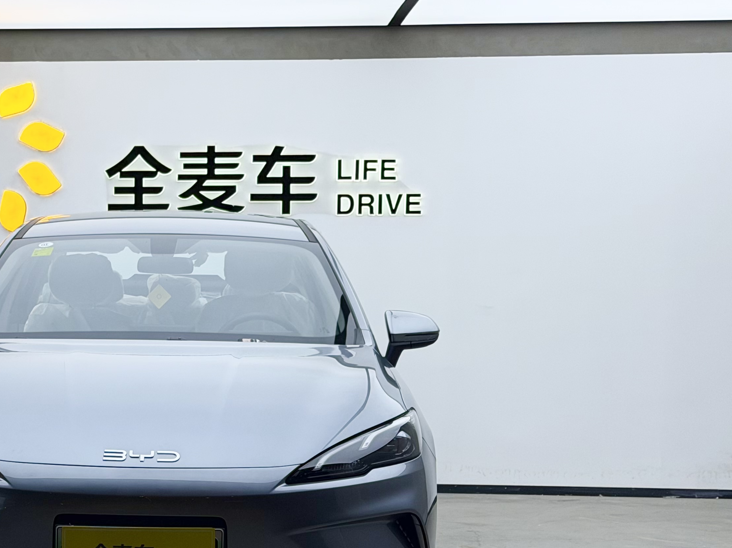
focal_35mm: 87
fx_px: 1839
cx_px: 96
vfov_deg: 16.9
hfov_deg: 22.1
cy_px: 386
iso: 64
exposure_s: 1/271
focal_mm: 6.76
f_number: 1.78
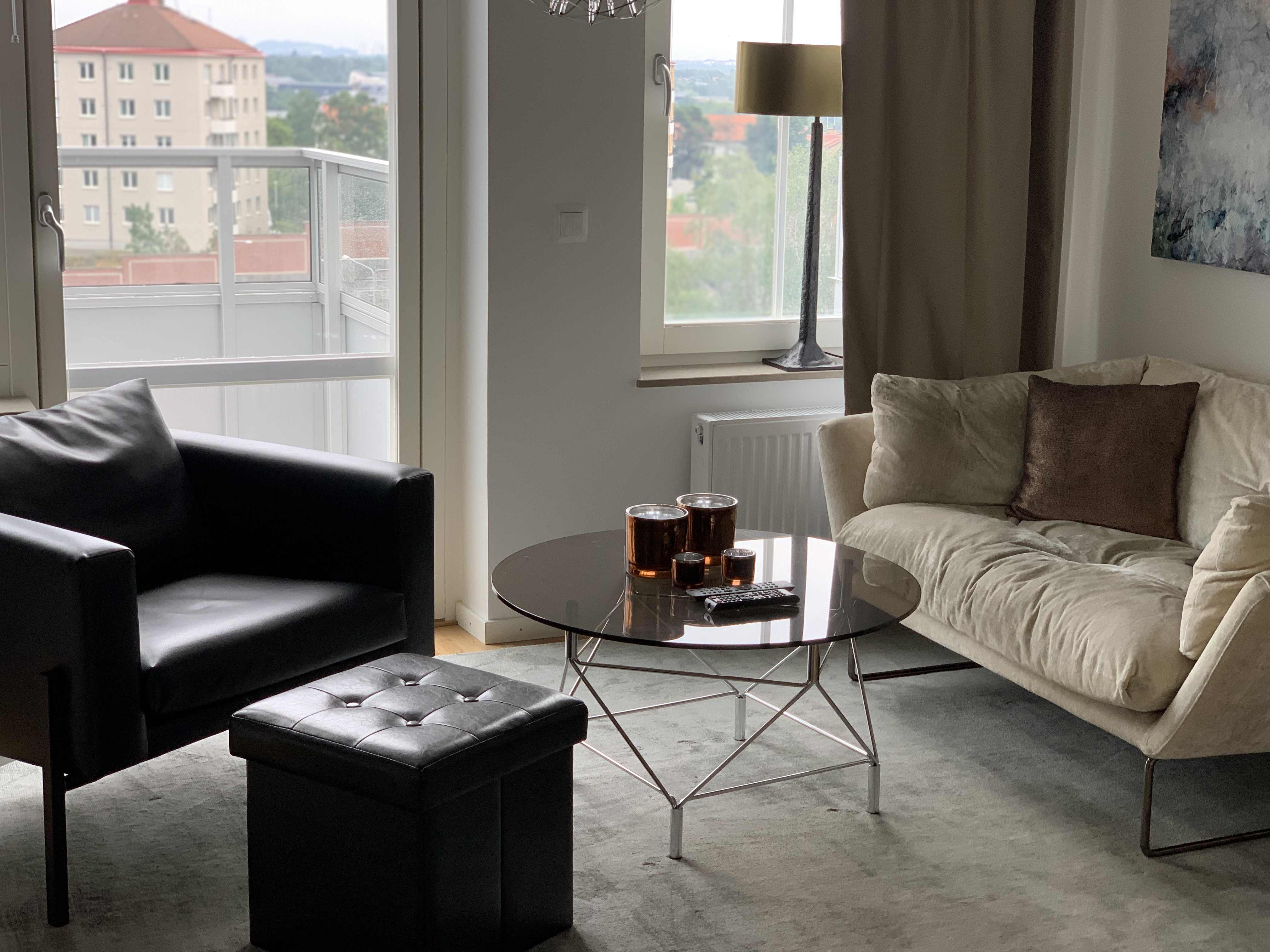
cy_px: 476
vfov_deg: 28.0
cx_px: 635
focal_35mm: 52
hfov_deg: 36.8
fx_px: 1908
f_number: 2.4
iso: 64
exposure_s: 1/122
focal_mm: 6
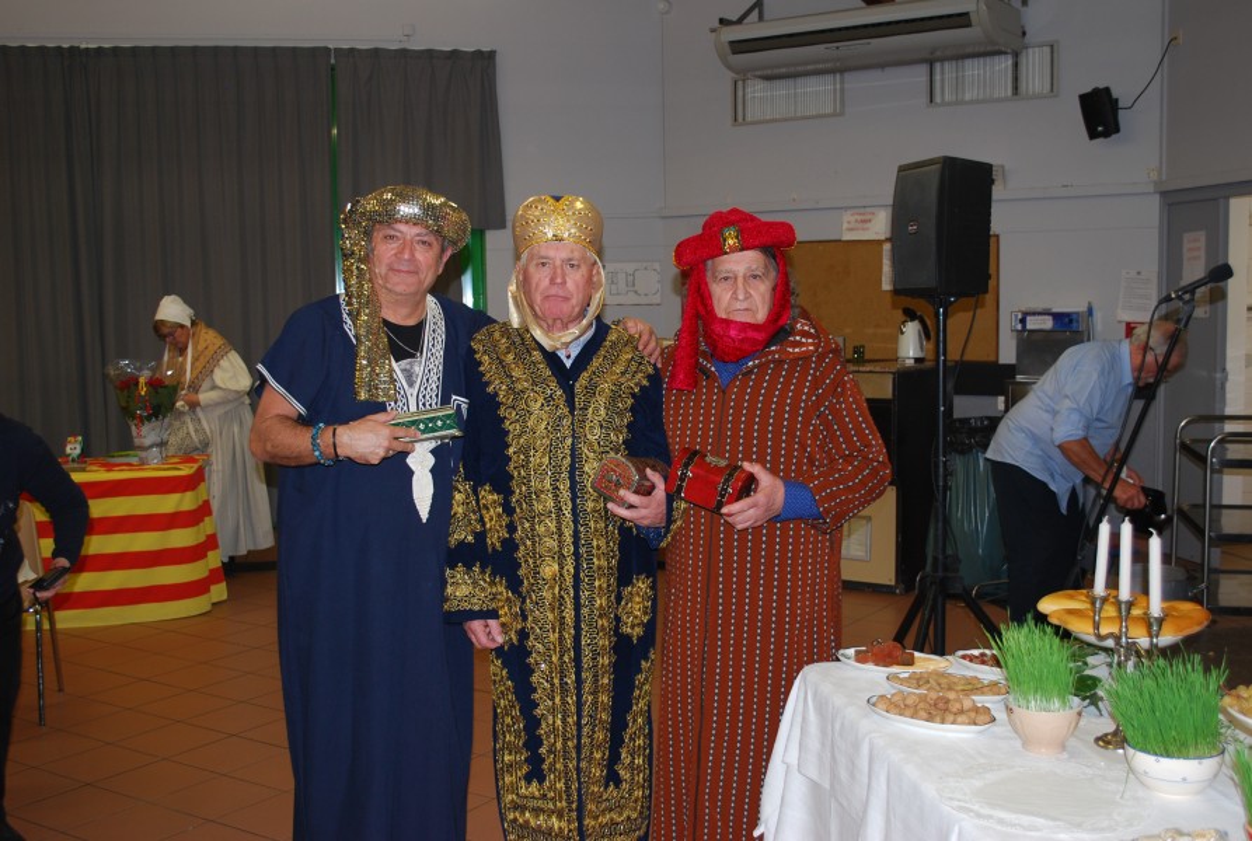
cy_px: 420
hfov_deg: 49.4
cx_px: 626
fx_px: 1360
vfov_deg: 34.4
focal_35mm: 39
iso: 250
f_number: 4.2
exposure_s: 1/60
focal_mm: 26
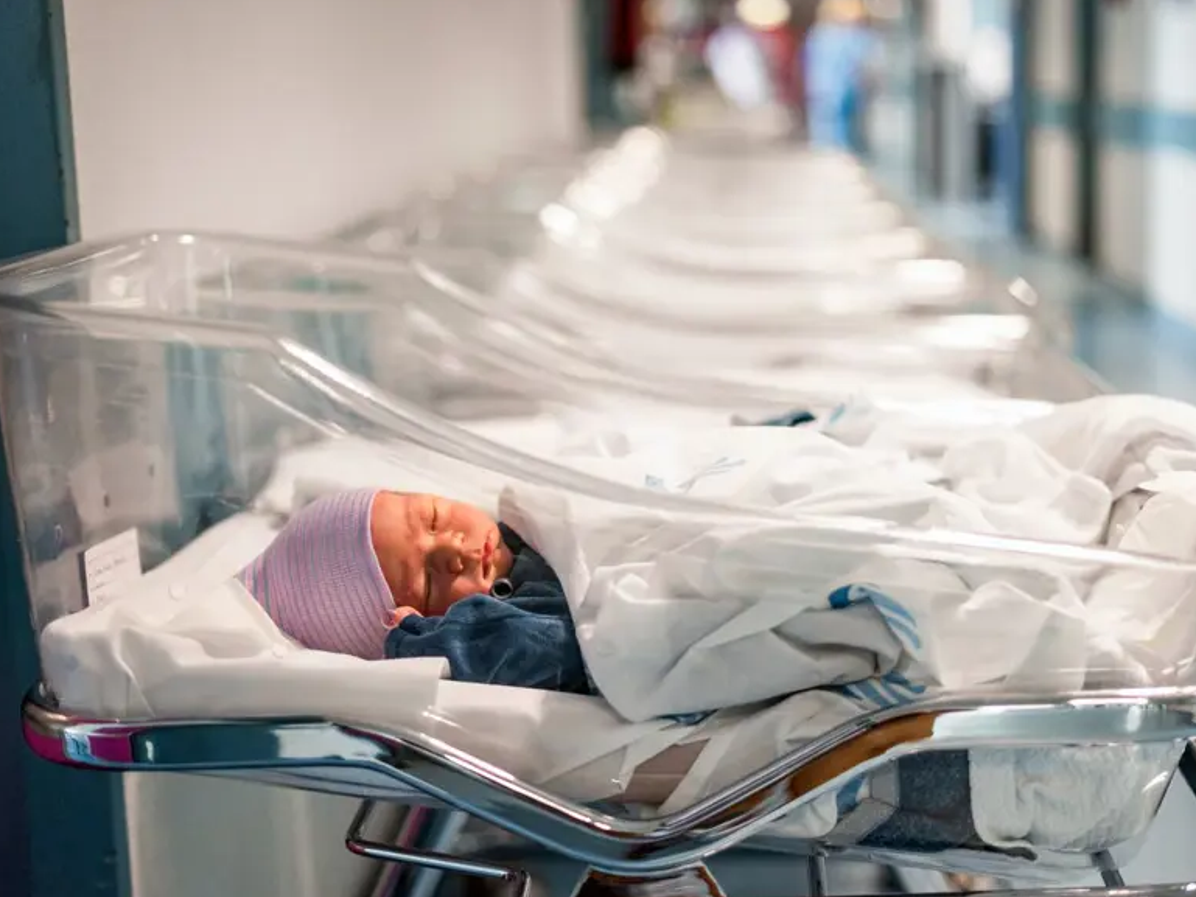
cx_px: 669
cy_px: 452
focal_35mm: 55
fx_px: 1901
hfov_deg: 34.9
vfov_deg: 26.6
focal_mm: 50
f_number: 1.8
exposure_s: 1/160
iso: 640
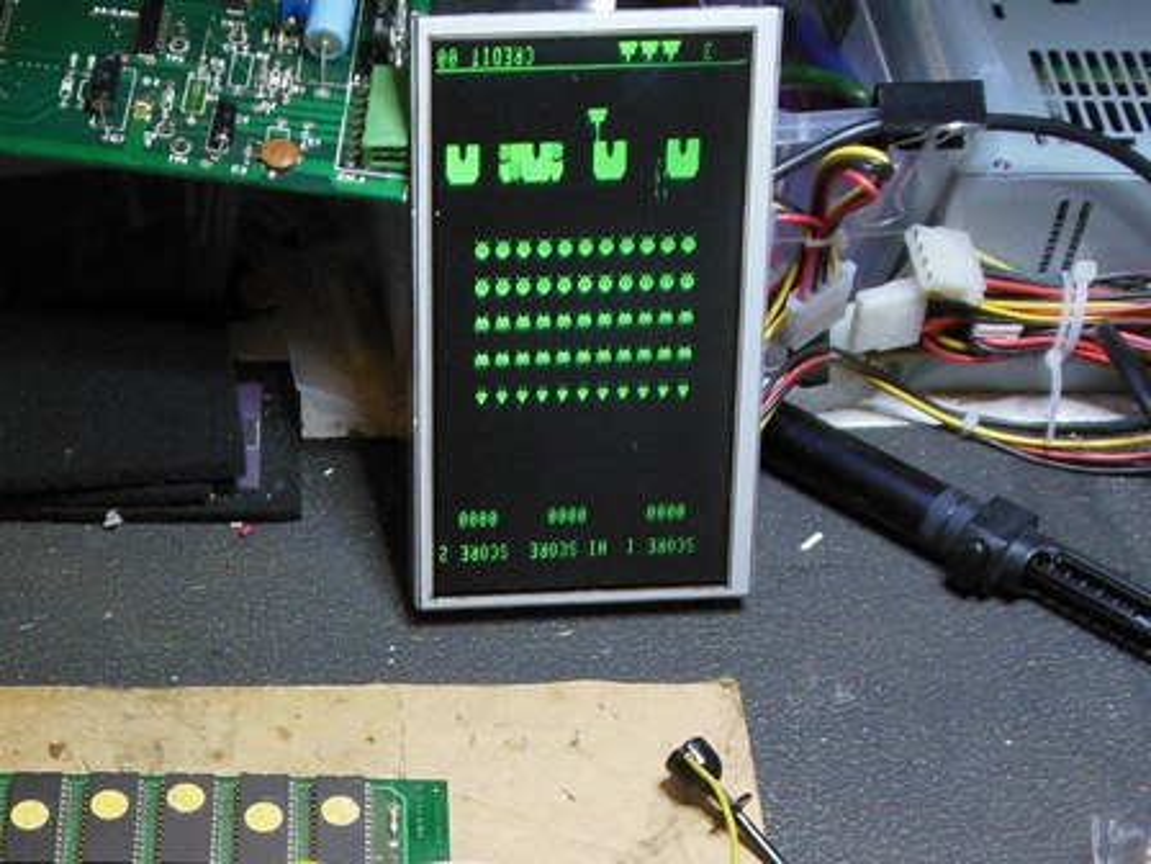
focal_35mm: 29
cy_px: 432
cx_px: 576
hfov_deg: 61.7
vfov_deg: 48.2
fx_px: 964
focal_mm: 5.2
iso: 400
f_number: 3.3
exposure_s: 1/25
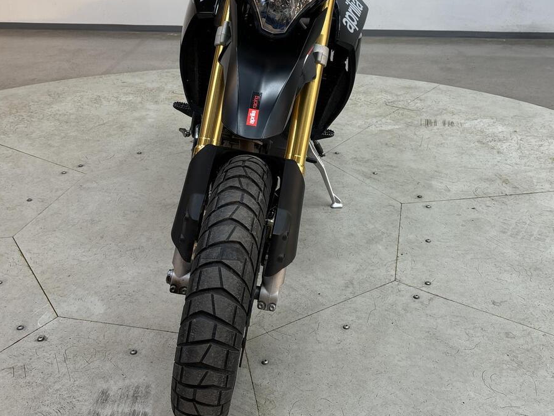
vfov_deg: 33.8
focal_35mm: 42
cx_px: 286
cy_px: 112
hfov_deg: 44.8
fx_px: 672
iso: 40
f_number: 1.6
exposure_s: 1/100
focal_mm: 5.96
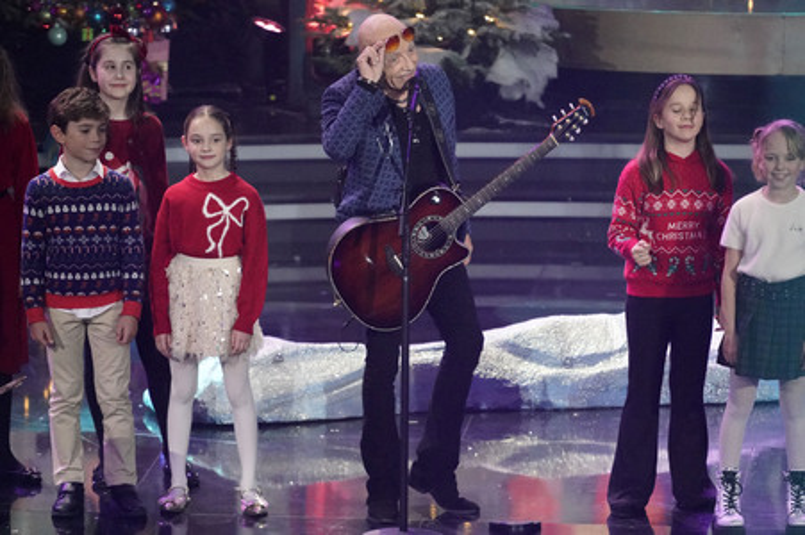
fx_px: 4469
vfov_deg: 6.9
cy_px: 268
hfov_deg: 10.3
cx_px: 402
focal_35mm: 200
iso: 12800
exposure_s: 1/400
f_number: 4
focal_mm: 200
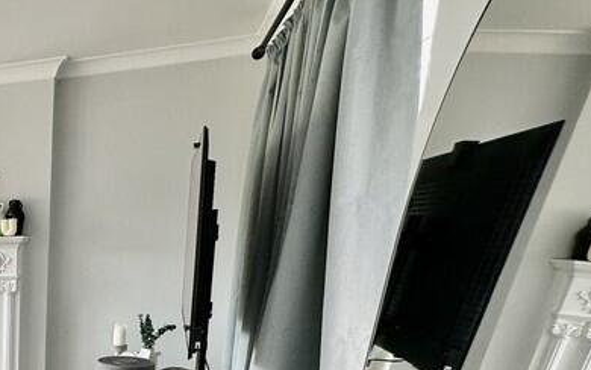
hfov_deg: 38.6
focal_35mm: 39
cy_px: 399
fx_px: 628
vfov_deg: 29.8
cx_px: -102
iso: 100
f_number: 2.2
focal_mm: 2.22
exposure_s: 1/99
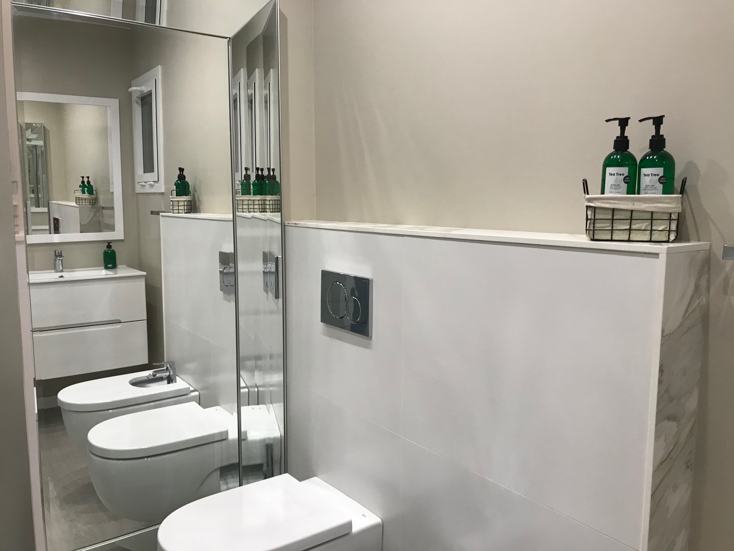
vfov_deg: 49.7
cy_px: 276
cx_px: 367
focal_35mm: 28
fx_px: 594
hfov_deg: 63.4
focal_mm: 3.99
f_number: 1.8
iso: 25
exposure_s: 1/33
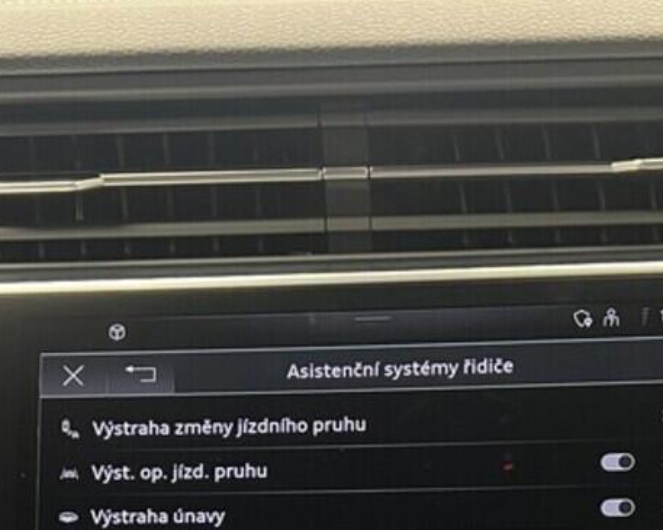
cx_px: 350
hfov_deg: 23.9
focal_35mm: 80
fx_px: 1569
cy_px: 780
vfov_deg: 17.4
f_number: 1.5
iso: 400
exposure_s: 1/51
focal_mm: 5.7
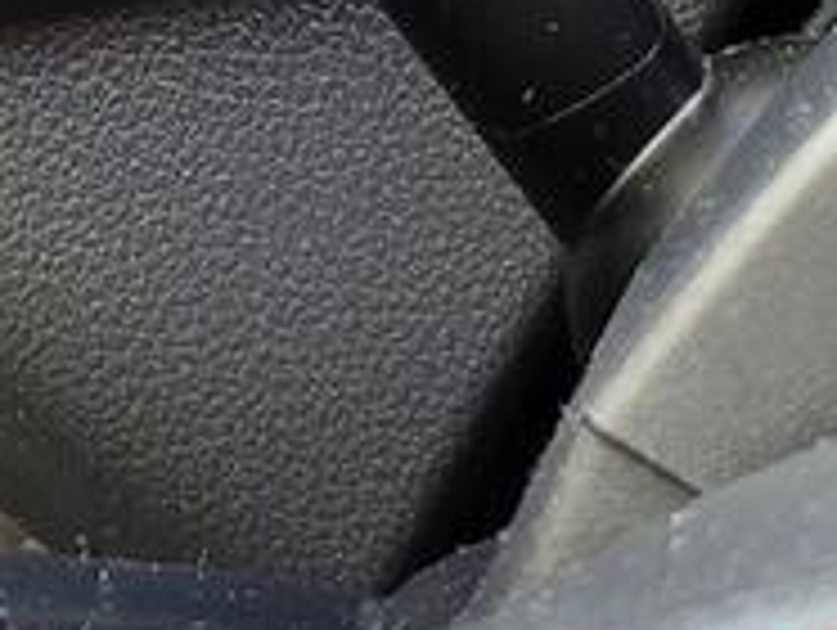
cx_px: -522
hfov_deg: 12.9
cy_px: -387
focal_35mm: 143
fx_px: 3462
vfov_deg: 10.0
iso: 250
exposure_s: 1/40
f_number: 1.8
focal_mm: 5.4
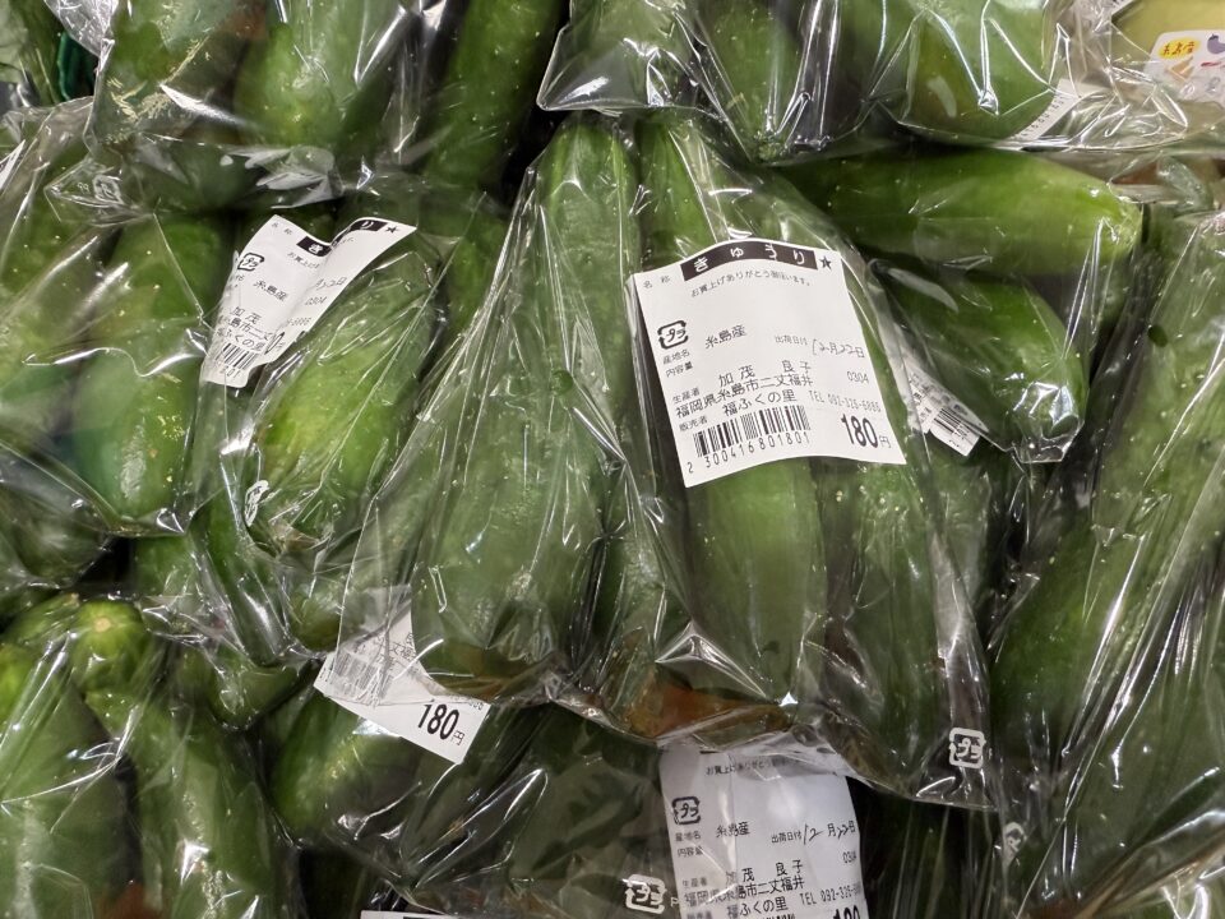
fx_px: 849
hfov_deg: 71.6
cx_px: 612
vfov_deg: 56.8
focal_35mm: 24
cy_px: 460
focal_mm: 2.22
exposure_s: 1/60
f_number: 2.2
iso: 500
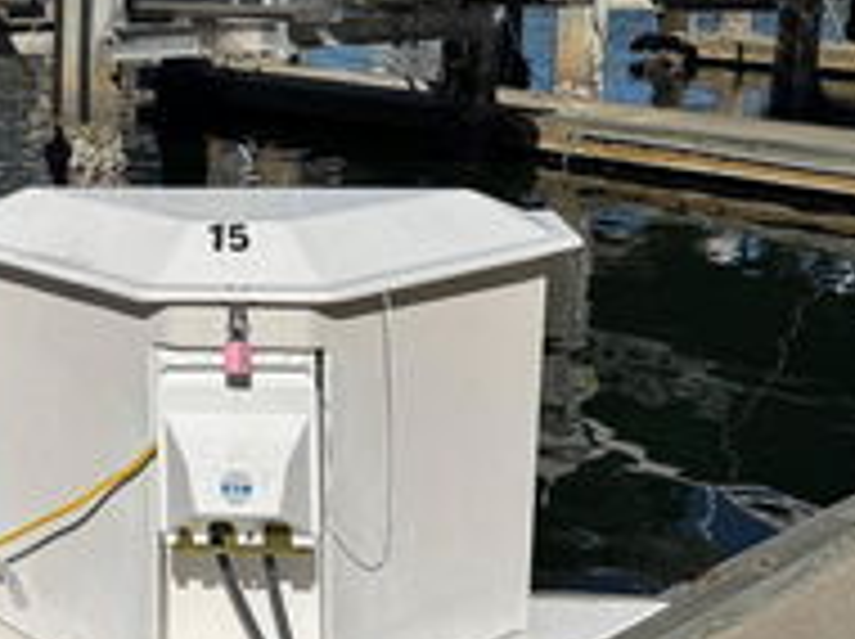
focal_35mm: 54
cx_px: 119
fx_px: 1332
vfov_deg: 26.5
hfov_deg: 34.0
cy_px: 126
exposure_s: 1/12346
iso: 80
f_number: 1.78
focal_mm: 6.76
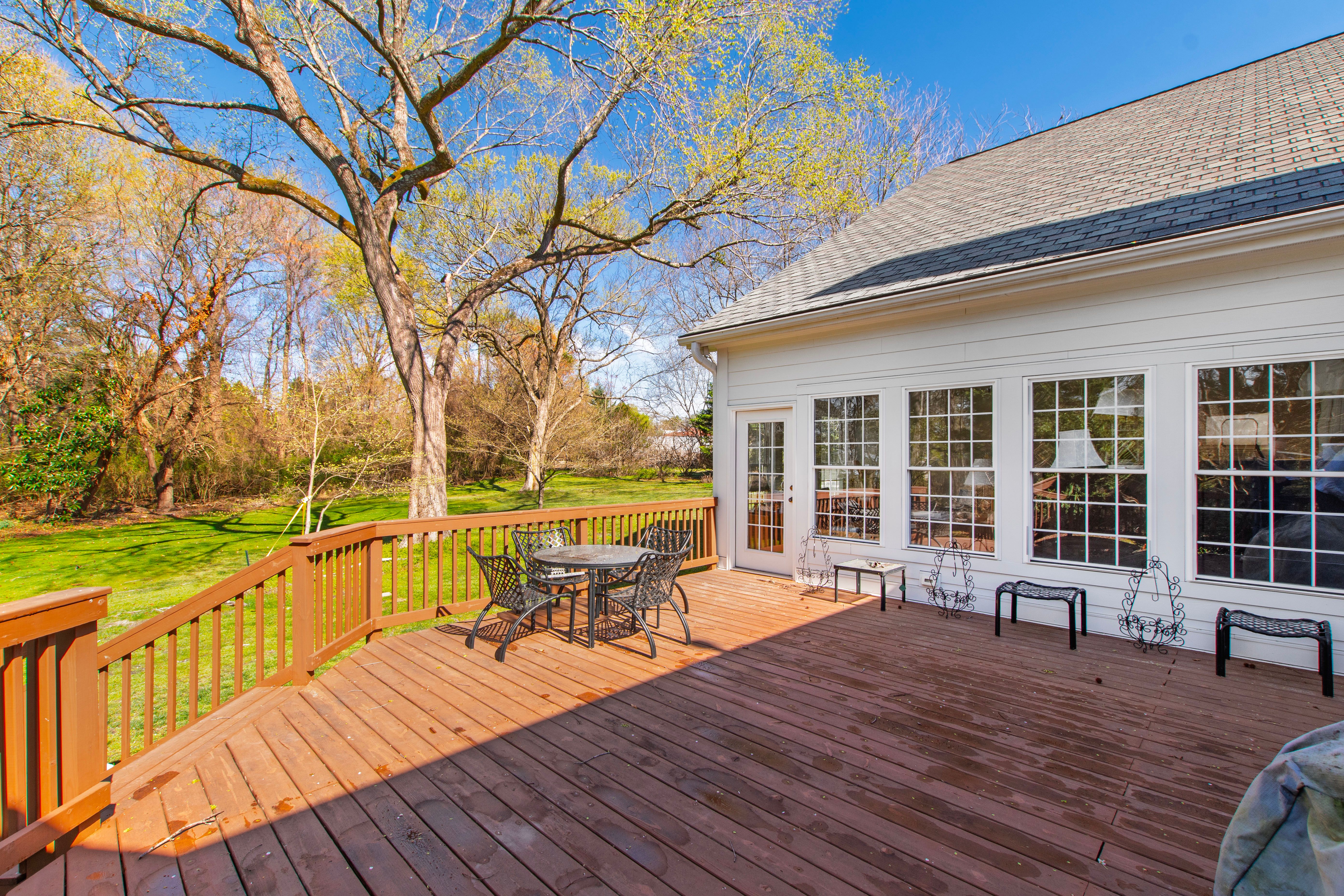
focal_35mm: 15
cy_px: 448
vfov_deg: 77.3
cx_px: 672
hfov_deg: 100.4
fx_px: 560
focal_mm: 10
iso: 100
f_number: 8
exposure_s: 1/80
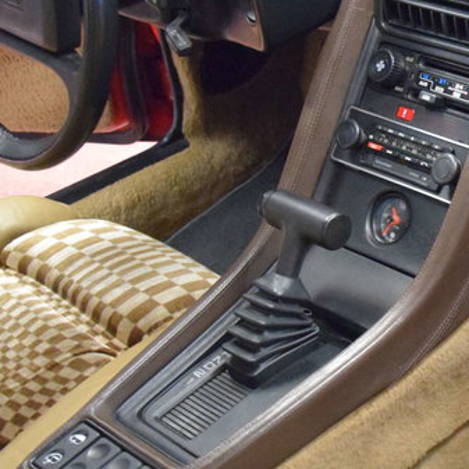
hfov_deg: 19.4
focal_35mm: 81
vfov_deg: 21.3
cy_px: 211
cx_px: 637
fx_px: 1246
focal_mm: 21
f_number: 3.8
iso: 6400
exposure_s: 1/50
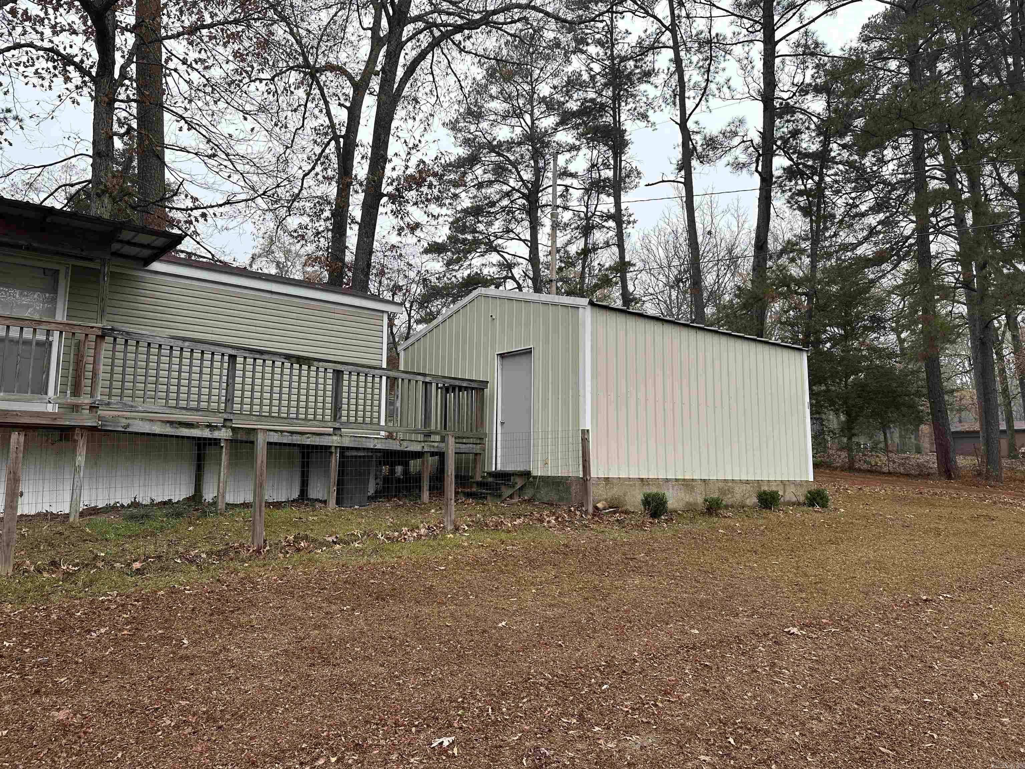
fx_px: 711
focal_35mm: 24
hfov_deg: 71.6
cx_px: 512
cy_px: 384
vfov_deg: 56.8
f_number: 1.78
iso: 80
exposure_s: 1/471
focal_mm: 6.86
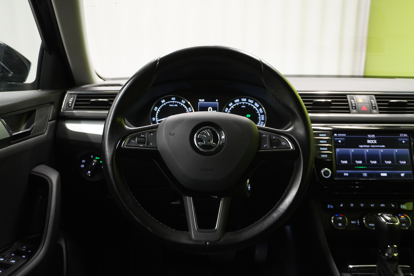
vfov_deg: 40.0
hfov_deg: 57.2
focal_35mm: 33
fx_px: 379
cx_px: 207
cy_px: 138
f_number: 4
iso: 1600
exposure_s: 1/40
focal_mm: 22
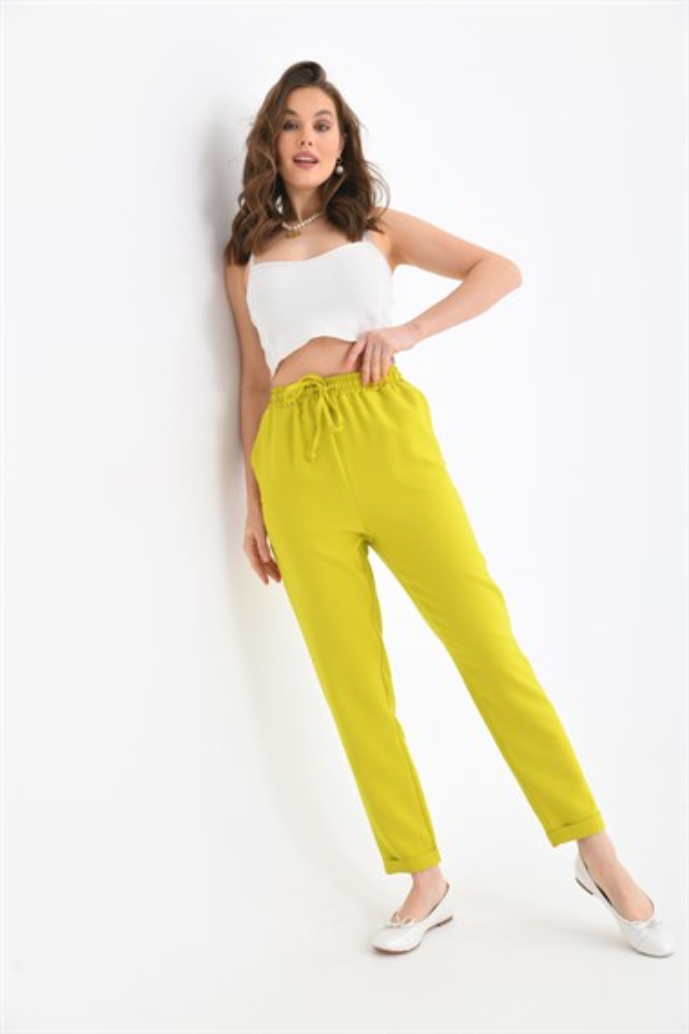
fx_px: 1378
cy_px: 517
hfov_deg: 28.1
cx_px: 344
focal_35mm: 48
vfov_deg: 41.1
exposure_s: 1/125
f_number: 6.3
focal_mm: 48
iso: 160
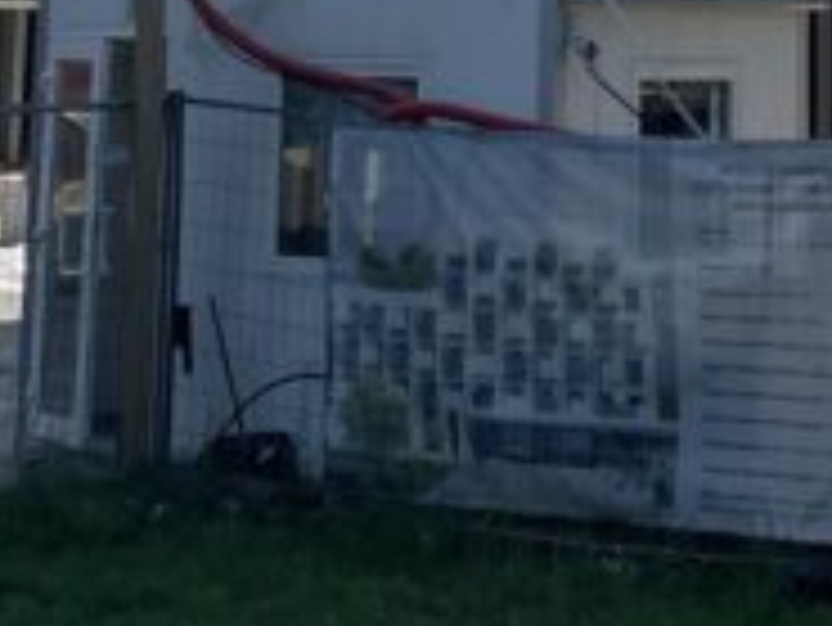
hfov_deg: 13.6
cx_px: 630
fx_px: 3463
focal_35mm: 144
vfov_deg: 9.5
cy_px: -721
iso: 32
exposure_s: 1/2747
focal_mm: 4.2
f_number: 1.6
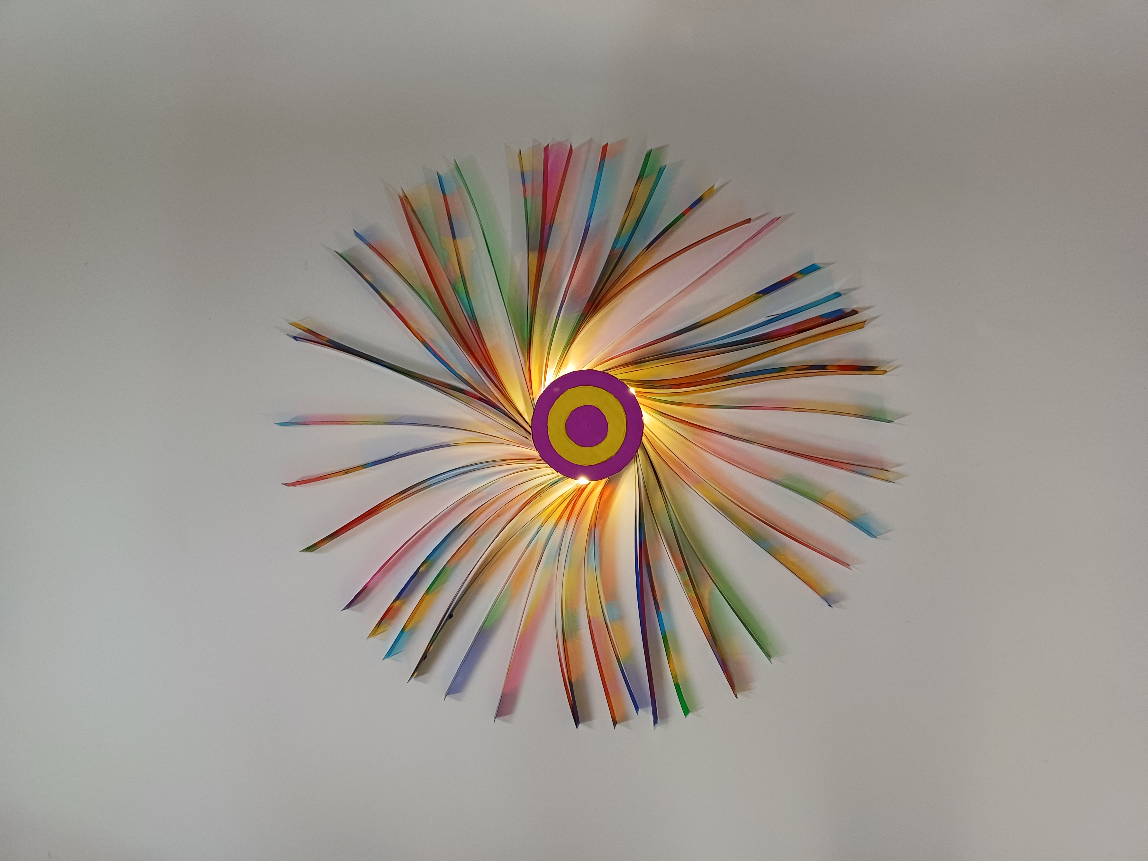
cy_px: 430
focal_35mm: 23
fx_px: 763
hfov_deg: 73.9
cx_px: 574
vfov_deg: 58.9
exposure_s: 1/20
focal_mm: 5.06
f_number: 1.8
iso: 500
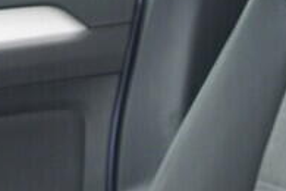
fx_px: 2113
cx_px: 355
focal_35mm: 266
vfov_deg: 5.1
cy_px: 322
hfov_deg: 7.7
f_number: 2.8
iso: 320
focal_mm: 24
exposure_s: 1/40
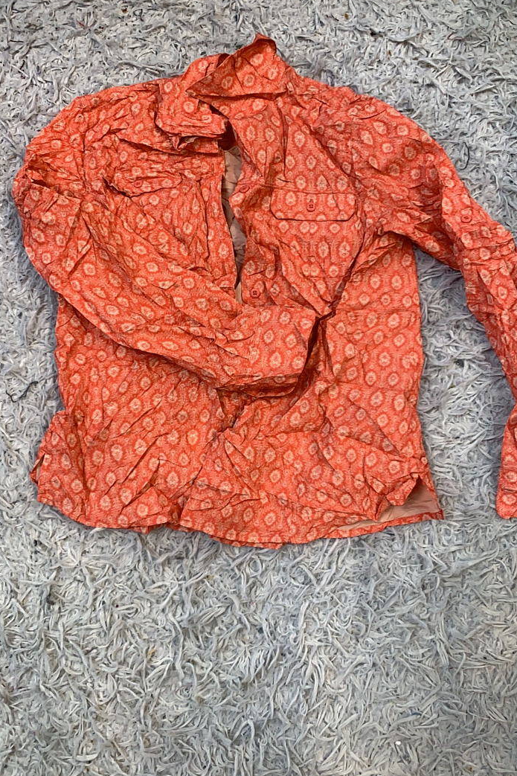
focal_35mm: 28
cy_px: 379
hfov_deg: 46.4
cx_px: 274
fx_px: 603
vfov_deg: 65.5
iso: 50
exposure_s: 1/100
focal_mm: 4.25
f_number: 1.8
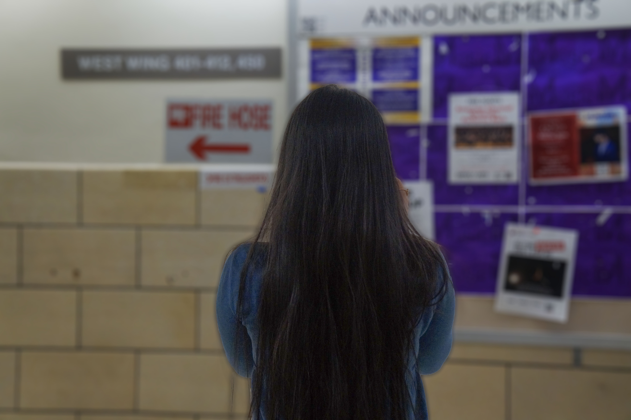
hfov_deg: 36.9
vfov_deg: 25.0
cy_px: 210
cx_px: 316
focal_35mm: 54
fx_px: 946
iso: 800
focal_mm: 36
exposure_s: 1/200
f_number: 5
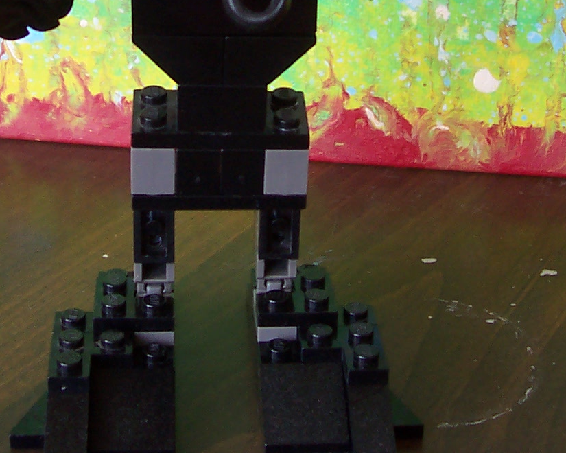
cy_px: -45
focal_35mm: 89
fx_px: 1491
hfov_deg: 21.5
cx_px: 257
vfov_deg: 16.7
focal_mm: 5.6
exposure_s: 1/90
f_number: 2.8
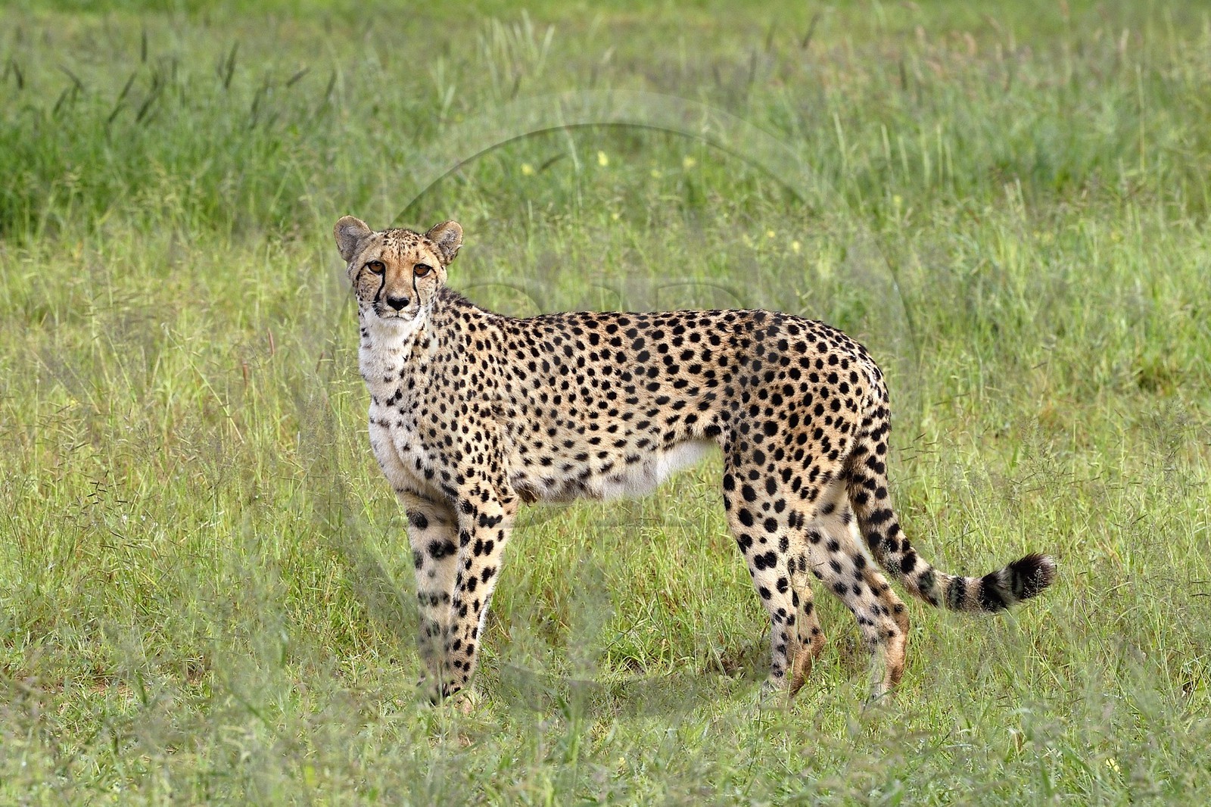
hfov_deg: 10.3
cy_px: 404
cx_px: 606
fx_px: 6726
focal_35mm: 200
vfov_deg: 6.9
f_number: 8
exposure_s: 1/400
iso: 400
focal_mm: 200
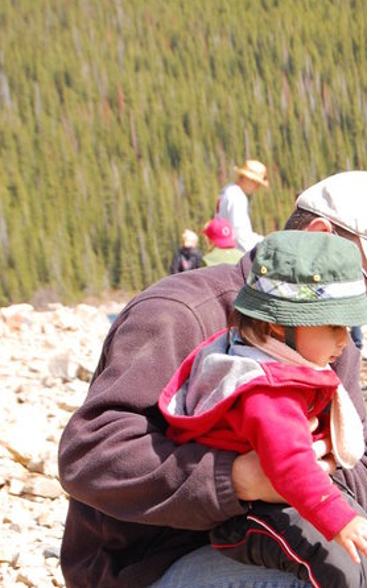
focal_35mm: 121
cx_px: 263
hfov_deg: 10.8
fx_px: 1936
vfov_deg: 17.2
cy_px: 397
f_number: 9
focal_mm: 55
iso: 400
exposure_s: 1/320
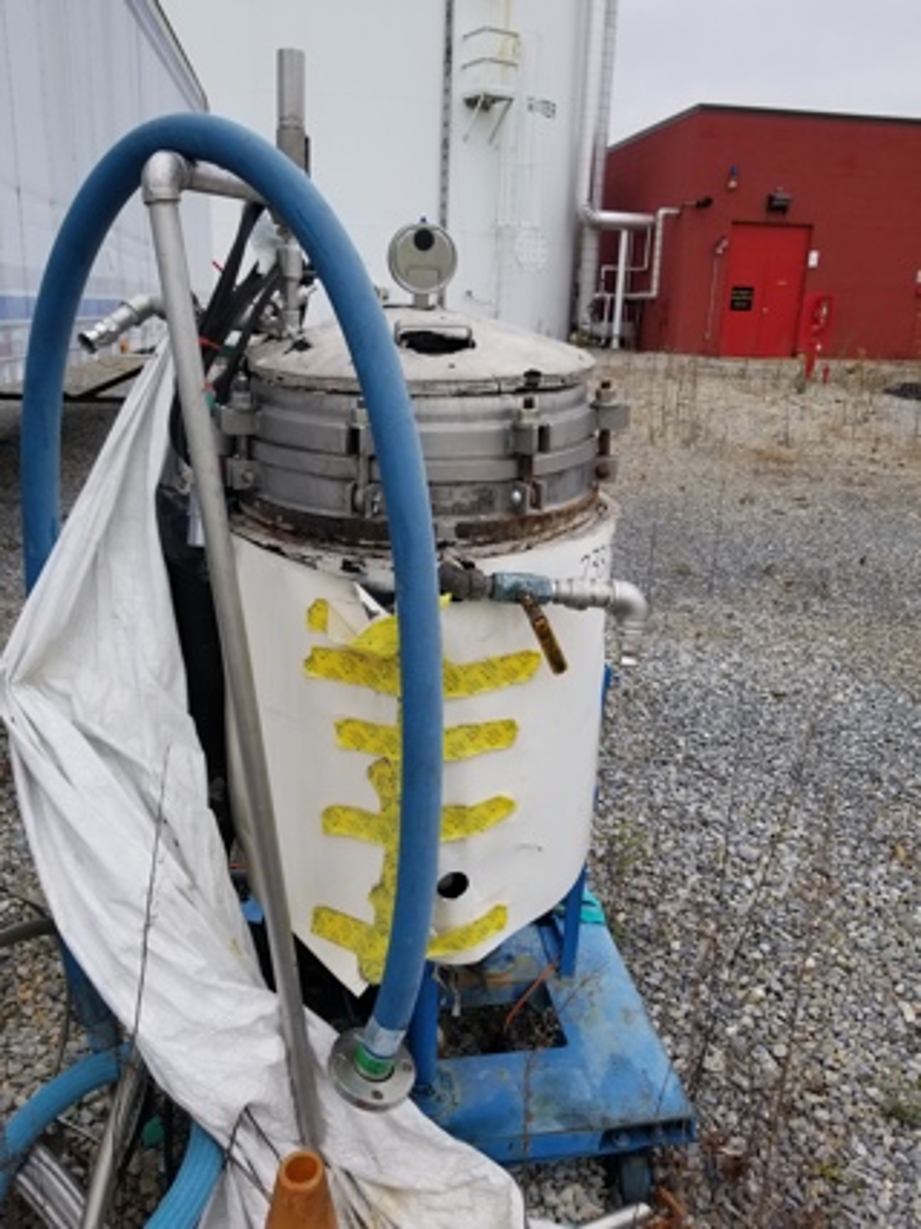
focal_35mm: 26
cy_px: 614
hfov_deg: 53.0
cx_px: 460
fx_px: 923
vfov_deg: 67.3
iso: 50
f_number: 1.7
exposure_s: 1/458
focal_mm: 4.3
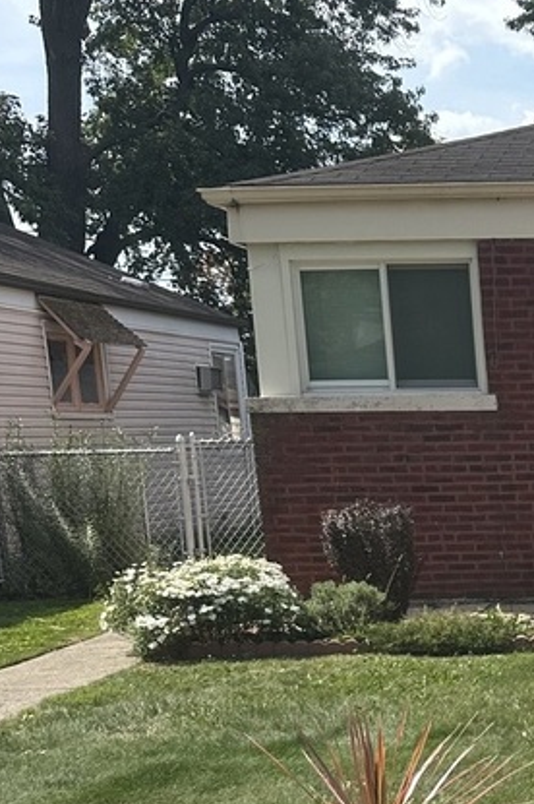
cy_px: 740
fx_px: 1449
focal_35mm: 65
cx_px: 774
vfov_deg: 29.6
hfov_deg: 18.7
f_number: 1.78
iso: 80
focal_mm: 6.86
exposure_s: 1/3247
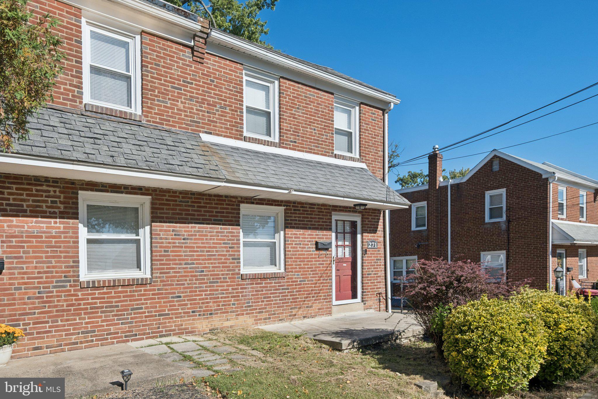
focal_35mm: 25
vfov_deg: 51.3
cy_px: 200
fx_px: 415
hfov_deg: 71.5
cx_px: 299
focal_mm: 16.6
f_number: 8
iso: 250
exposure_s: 1/600
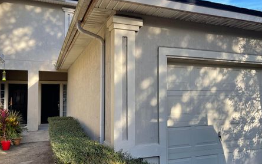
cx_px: 138
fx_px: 221
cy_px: 90
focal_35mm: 31
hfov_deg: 61.2
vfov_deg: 40.5
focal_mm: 5.1
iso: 32
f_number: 1.6
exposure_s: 1/486
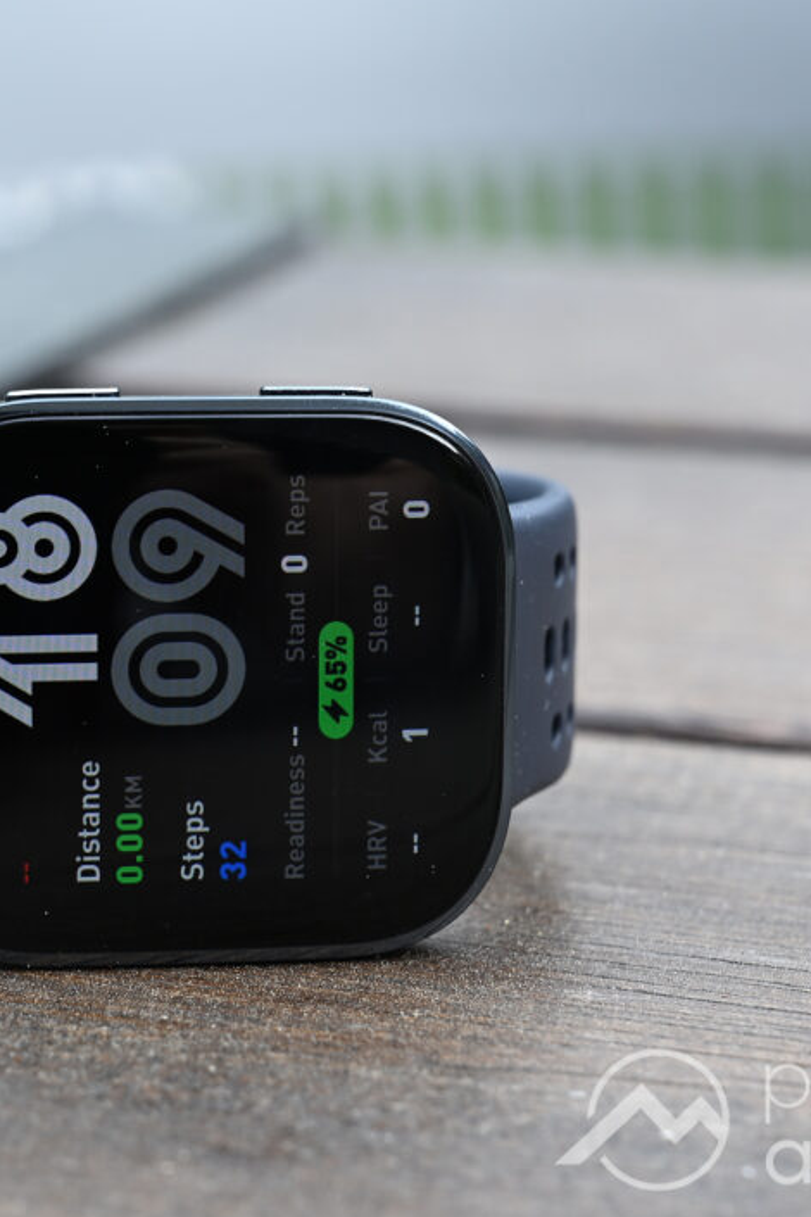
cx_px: 229
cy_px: 609
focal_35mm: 106
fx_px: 3582
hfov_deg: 12.9
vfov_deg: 19.3
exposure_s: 1/40
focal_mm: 70
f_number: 10
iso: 125
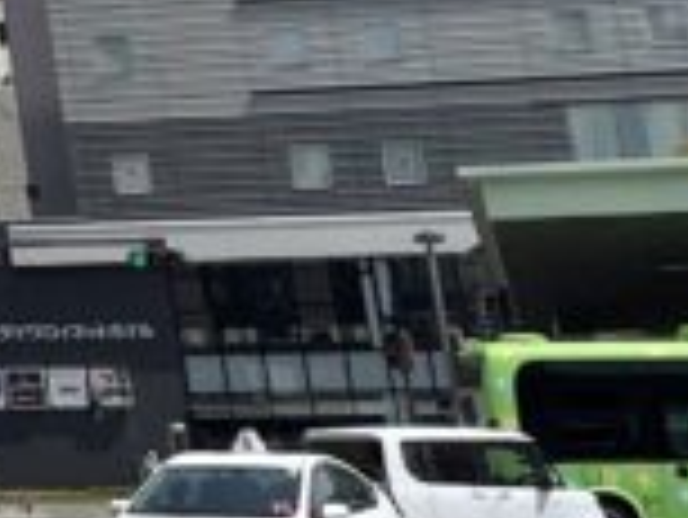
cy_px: -811
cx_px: -1327
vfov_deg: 7.8
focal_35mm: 174
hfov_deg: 9.2
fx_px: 3461
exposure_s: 1/5814
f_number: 1.6
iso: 32
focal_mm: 4.2
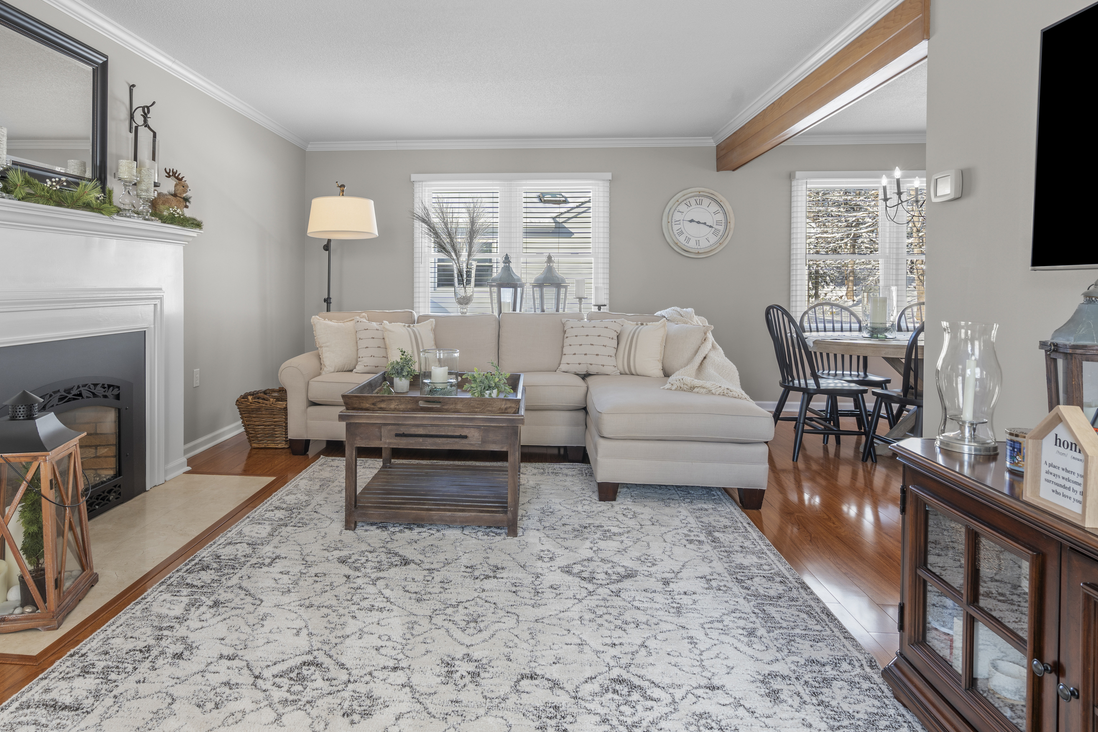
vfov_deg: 59.0
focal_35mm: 21
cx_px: 479
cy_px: 296
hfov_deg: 80.8
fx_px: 640
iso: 200
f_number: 9
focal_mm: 16
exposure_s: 1/2.5
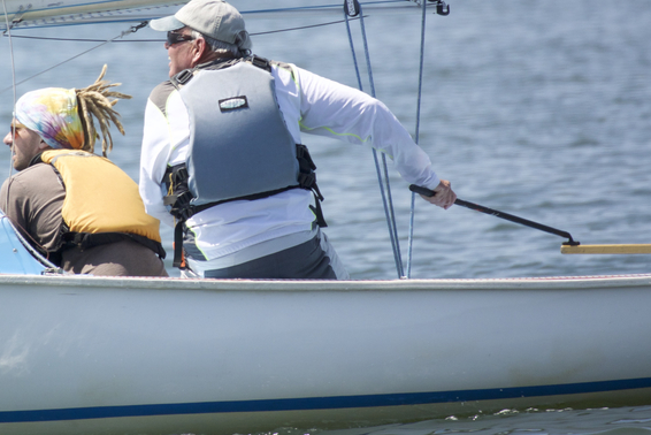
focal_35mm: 1465
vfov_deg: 0.9
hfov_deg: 1.4
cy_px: 108
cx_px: 144
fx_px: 26504
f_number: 5.6
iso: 160
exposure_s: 1/500
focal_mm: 300
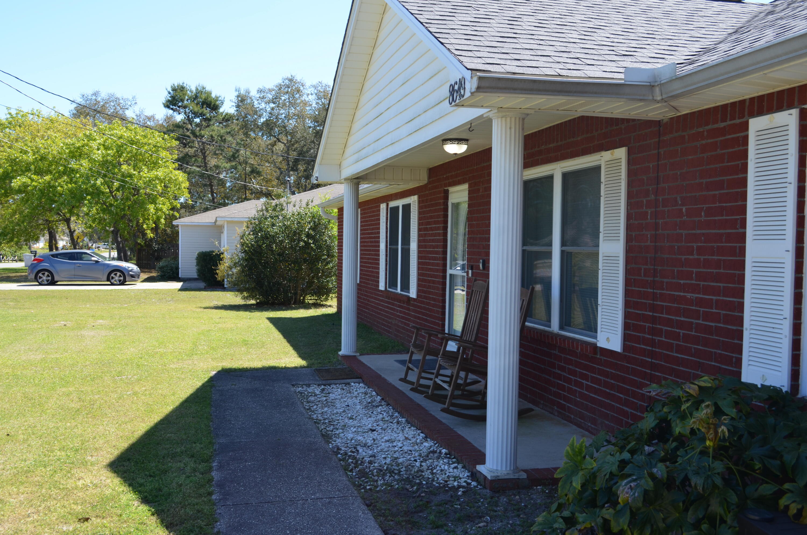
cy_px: 268
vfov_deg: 36.7
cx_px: 404
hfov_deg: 53.2
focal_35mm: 36
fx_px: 805
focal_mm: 24
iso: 200
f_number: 8
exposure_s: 1/250
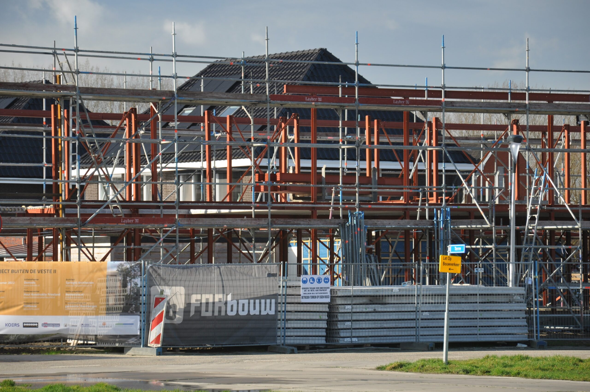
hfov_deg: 13.1
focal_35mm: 158
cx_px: 295
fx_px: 2578
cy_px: 196
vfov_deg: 8.7
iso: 200
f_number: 6.3
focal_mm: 105
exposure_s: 1/160
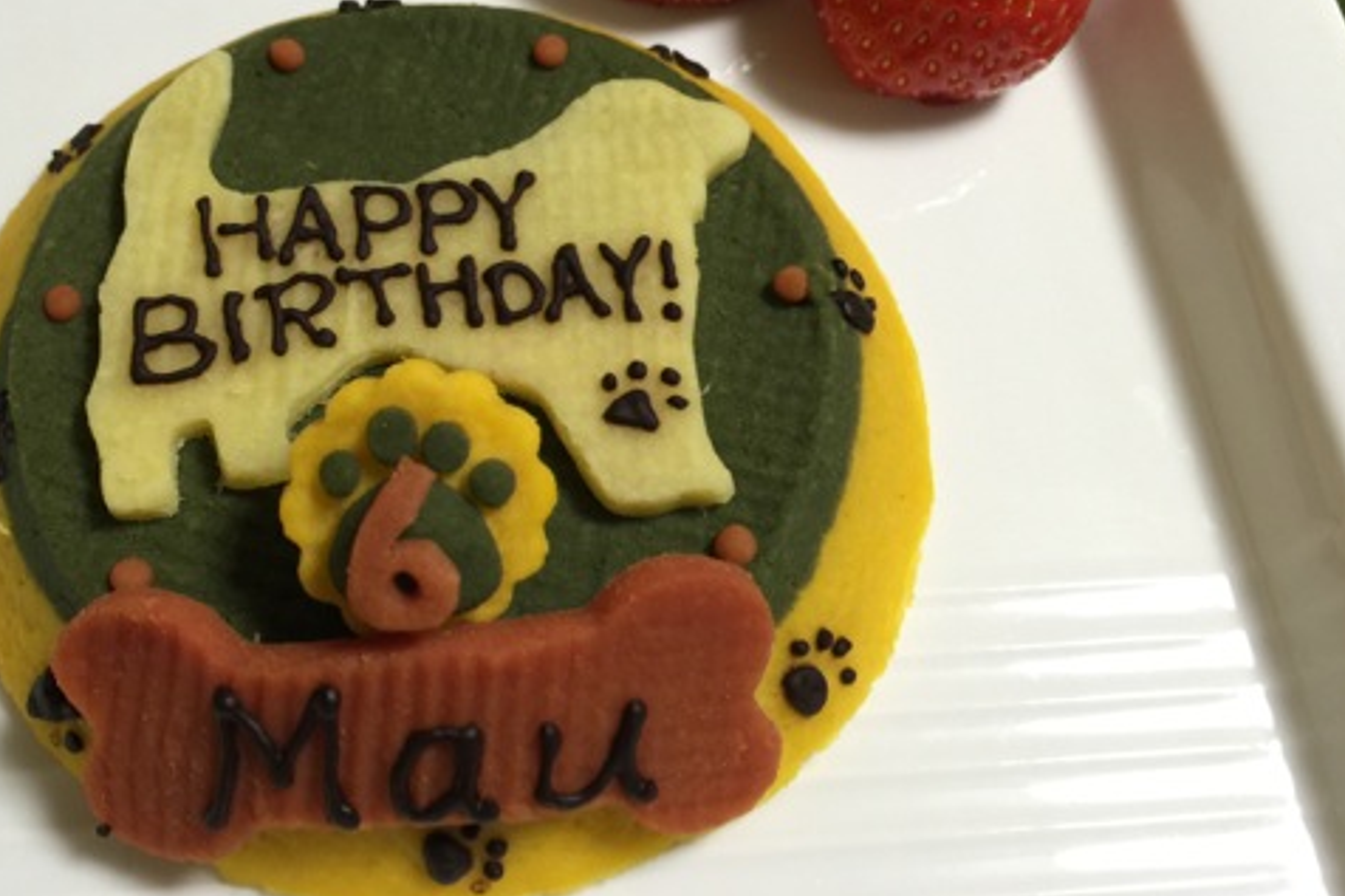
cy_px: 294
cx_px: 511
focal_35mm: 38
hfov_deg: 50.2
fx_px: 1419
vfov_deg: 34.7
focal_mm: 4.15
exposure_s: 1/17
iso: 50
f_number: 2.2
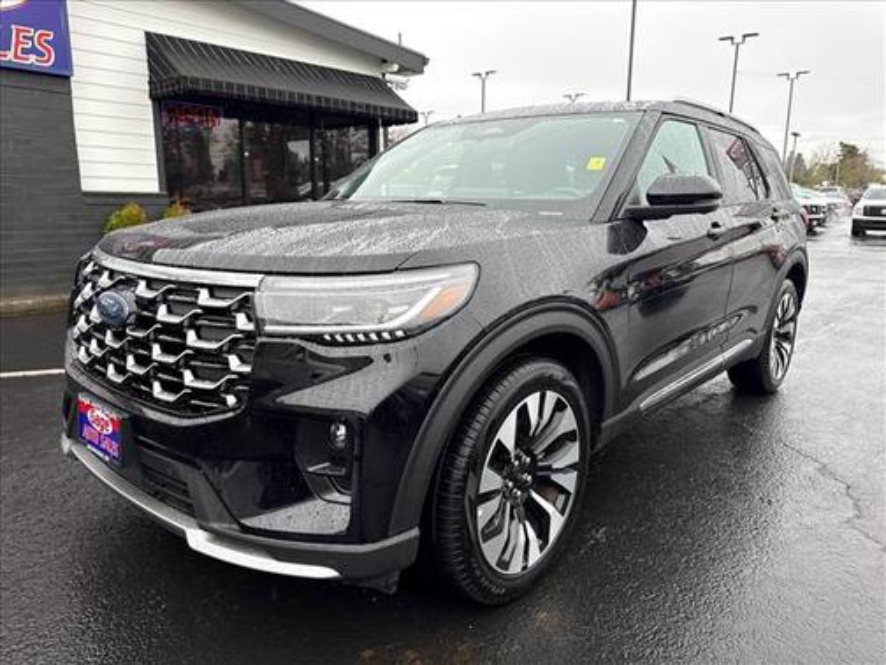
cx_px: 443
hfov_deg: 71.6
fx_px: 614
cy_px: 332
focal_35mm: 24
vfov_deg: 56.8
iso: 100
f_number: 1.78
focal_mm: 6.76
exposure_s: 1/305
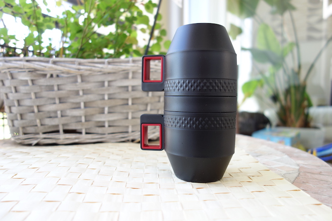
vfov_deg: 46.4
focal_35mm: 28
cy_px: 110
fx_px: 258
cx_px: 166
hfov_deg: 65.5
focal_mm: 10.4
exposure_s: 1/100
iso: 125
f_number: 2
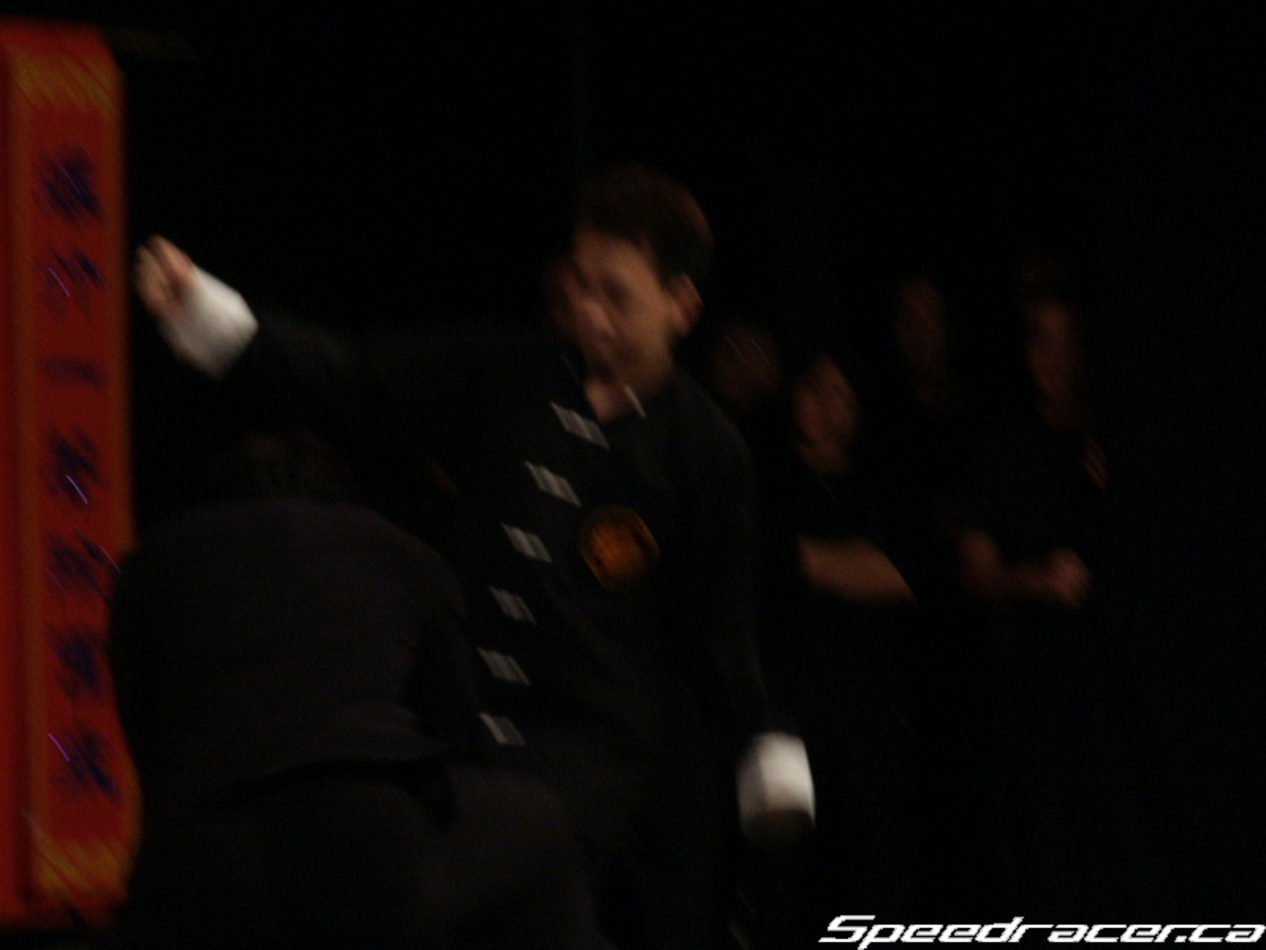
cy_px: 475
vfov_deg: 7.4
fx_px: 7315
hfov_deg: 9.9
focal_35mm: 200
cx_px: 633
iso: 200
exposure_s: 1/60
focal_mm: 50.69
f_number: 3.5
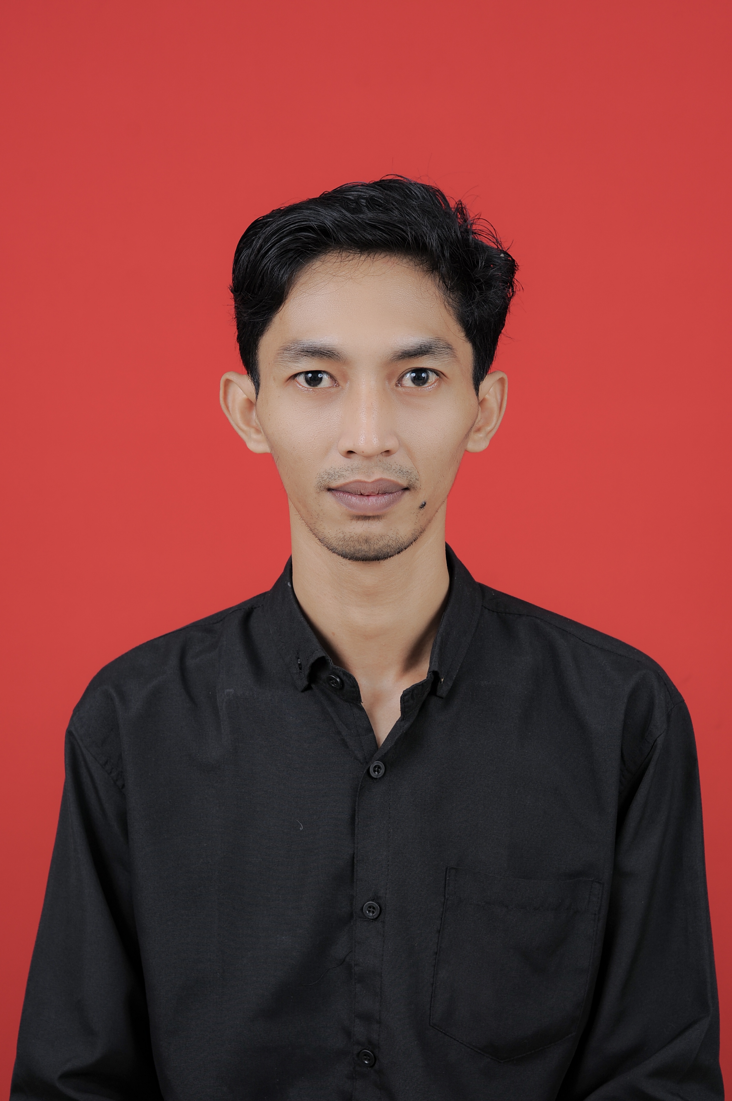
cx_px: 366
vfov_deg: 39.6
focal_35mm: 50
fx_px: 1527
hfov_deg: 27.0
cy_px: 550
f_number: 5.6
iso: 200
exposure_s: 1/125
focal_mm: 50
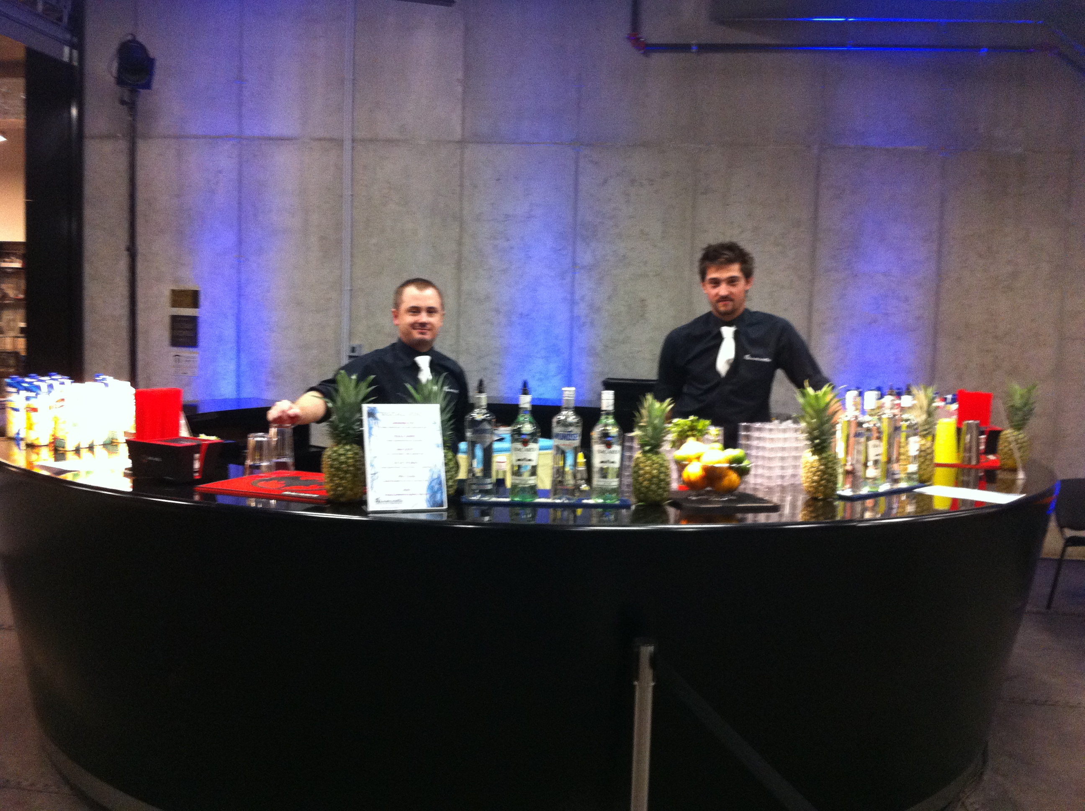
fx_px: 1095
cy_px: 406
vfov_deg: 40.6
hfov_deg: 52.7
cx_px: 542
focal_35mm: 35
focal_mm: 3.85
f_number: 2.8
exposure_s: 1/17
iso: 320
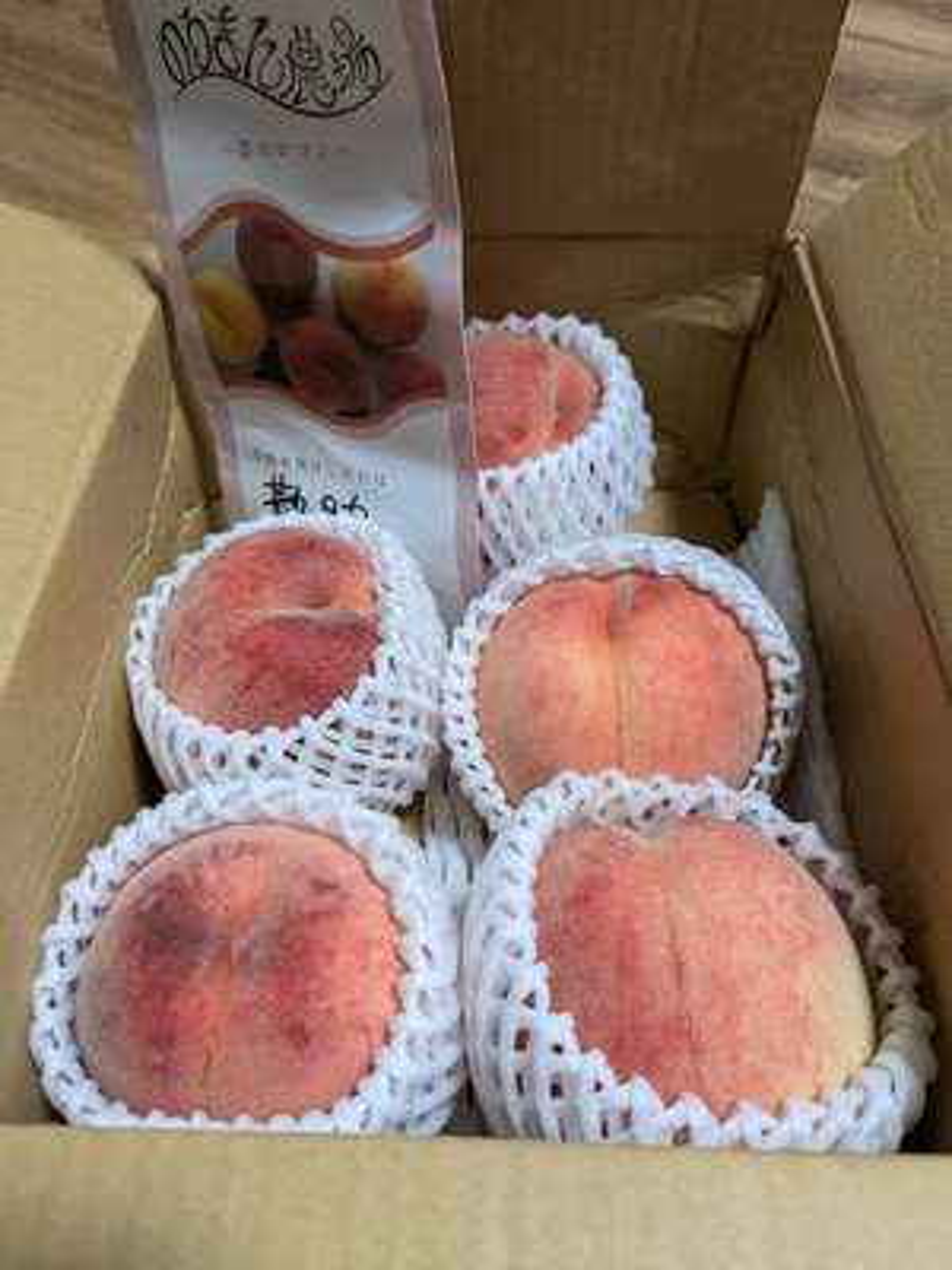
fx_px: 917
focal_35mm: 25
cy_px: 635
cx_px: 476
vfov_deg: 69.4
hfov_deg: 54.9
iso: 300
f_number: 1.89
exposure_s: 1/50
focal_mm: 5.43
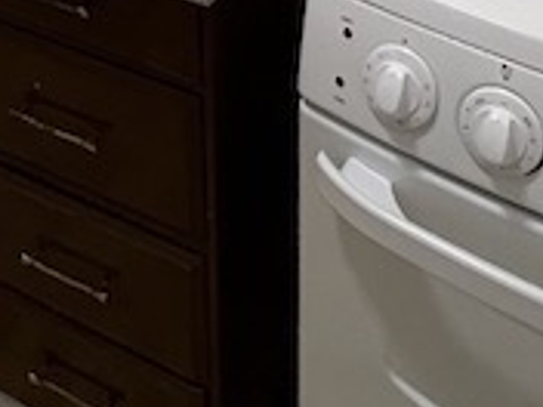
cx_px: 207
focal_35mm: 59
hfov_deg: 32.6
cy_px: -407
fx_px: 925
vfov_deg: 17.6
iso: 250
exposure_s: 1/60
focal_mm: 1.57
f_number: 1.8
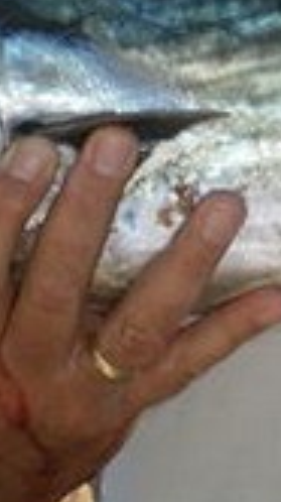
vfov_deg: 14.3
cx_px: 441
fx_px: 1980
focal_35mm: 149
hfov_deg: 7.9
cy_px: 91
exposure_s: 1/500
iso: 50
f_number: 4.6
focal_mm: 6.3
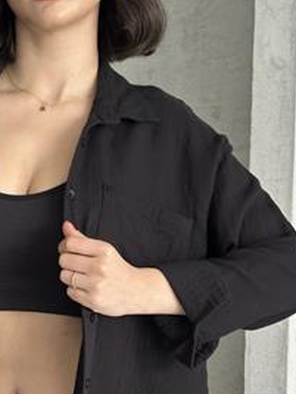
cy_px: 320
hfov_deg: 15.8
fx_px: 1060
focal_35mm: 93
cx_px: 60
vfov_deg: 20.8
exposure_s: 1/40
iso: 320
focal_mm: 6.86
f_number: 1.78
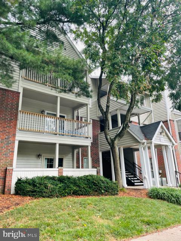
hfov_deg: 53.1
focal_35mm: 26
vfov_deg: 67.3
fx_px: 181
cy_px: 120
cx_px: 90
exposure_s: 1/282
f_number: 1.6
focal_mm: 4.2
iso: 32
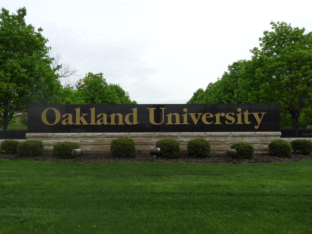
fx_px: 270
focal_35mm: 30
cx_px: 156
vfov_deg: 46.8
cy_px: 117
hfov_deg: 60.0
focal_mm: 5.4
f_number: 3.5
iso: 100
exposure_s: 1/1250
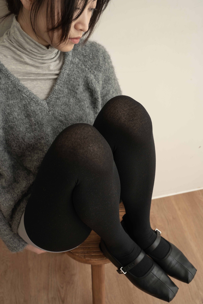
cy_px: 152
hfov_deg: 33.4
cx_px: 102
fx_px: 338
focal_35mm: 40
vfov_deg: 48.5
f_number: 6.3
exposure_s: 1/5
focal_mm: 40
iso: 400
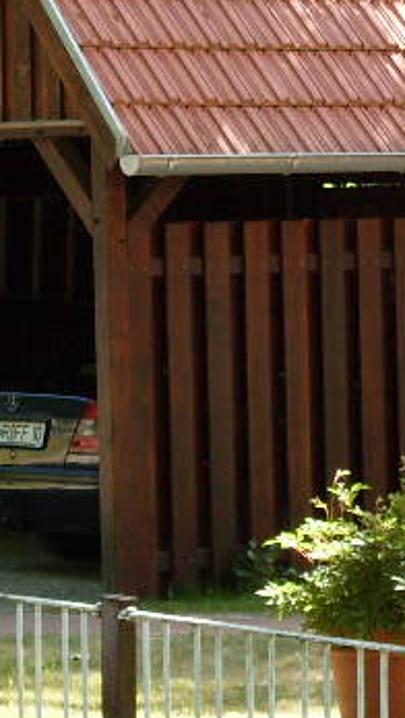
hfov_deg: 4.7
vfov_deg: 8.3
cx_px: 428
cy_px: 89
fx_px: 4959
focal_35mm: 260
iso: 100
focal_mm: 13.5
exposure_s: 1/90
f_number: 4
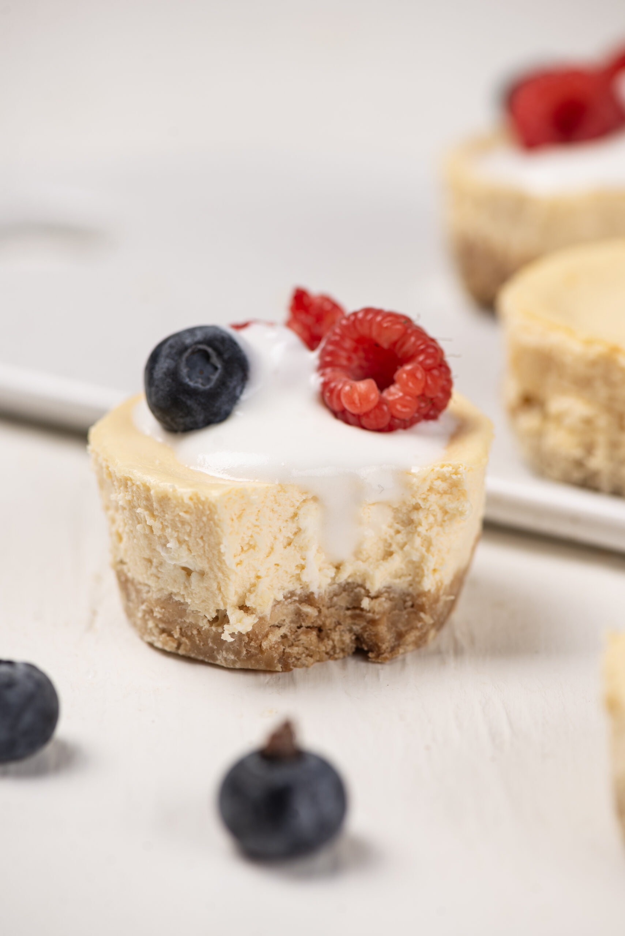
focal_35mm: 105
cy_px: 468
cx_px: 312
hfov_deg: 13.1
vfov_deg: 19.4
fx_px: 2732
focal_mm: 105
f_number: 6.3
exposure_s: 1/200
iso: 100
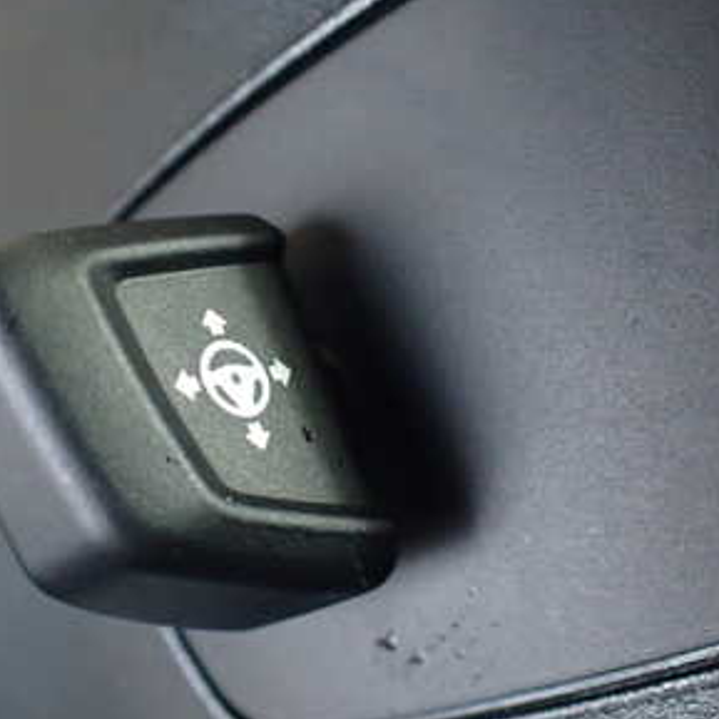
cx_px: 256
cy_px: 351
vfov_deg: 31.1
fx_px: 1292
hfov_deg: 30.9
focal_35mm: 55
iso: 1000
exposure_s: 1/30
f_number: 2.3
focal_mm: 5.4
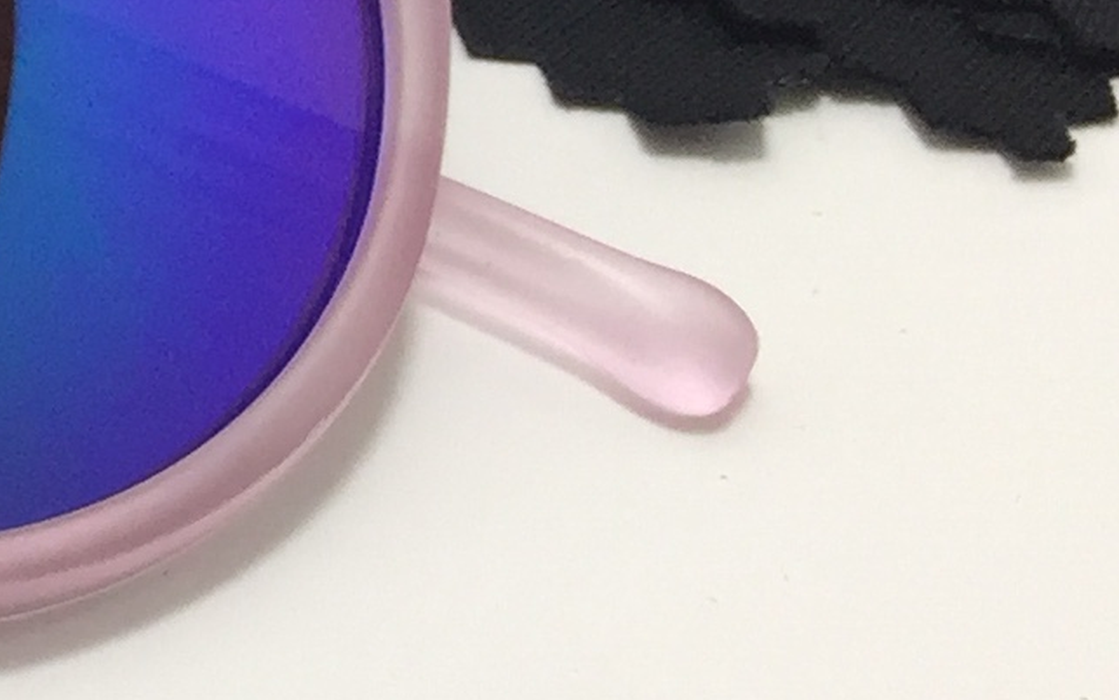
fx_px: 4758
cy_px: -867
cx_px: -1246
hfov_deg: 11.8
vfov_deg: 7.9
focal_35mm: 156
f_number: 2.2
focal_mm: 4.15
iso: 50
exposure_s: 1/100
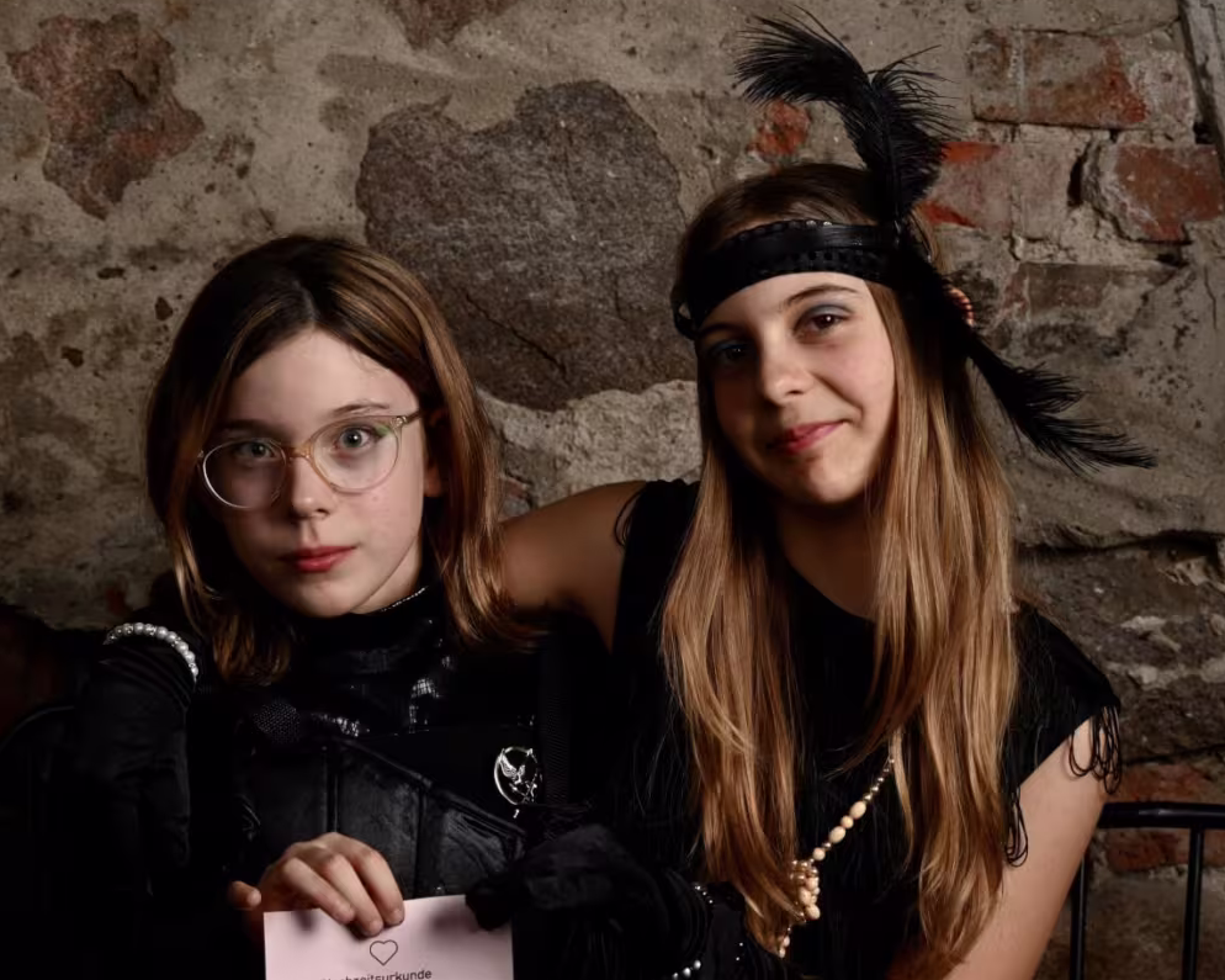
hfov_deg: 18.8
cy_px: 517
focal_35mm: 102
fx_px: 3698
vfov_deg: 15.1
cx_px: 567
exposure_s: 1/60
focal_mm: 50
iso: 100
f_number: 4.5
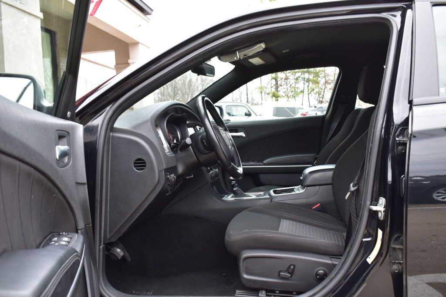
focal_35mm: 36
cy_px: 148
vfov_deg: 36.8
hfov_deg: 53.1
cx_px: 223
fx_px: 446
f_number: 6.3
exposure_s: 1/15
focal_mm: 24
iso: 500
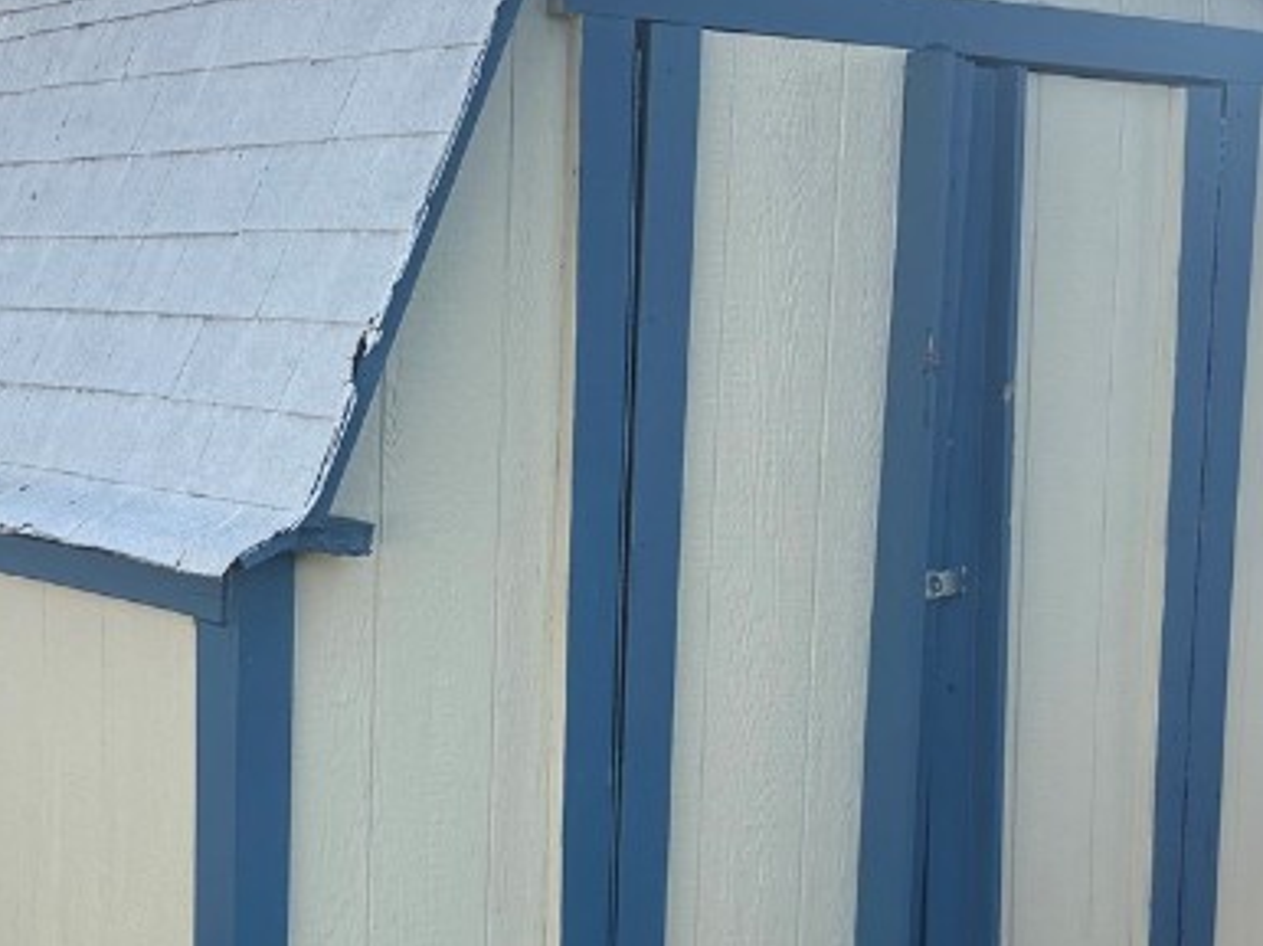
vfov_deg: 21.2
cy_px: 589
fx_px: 2516
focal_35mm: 69
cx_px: 488
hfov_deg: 28.1
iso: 50
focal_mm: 5.96
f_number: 1.6
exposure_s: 1/1001
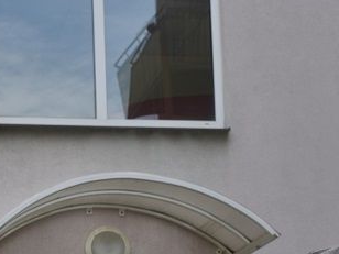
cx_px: 57
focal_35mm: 144
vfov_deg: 10.1
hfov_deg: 13.6
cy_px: 331
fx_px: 1410
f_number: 7.1
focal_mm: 30
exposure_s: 1/200
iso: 100
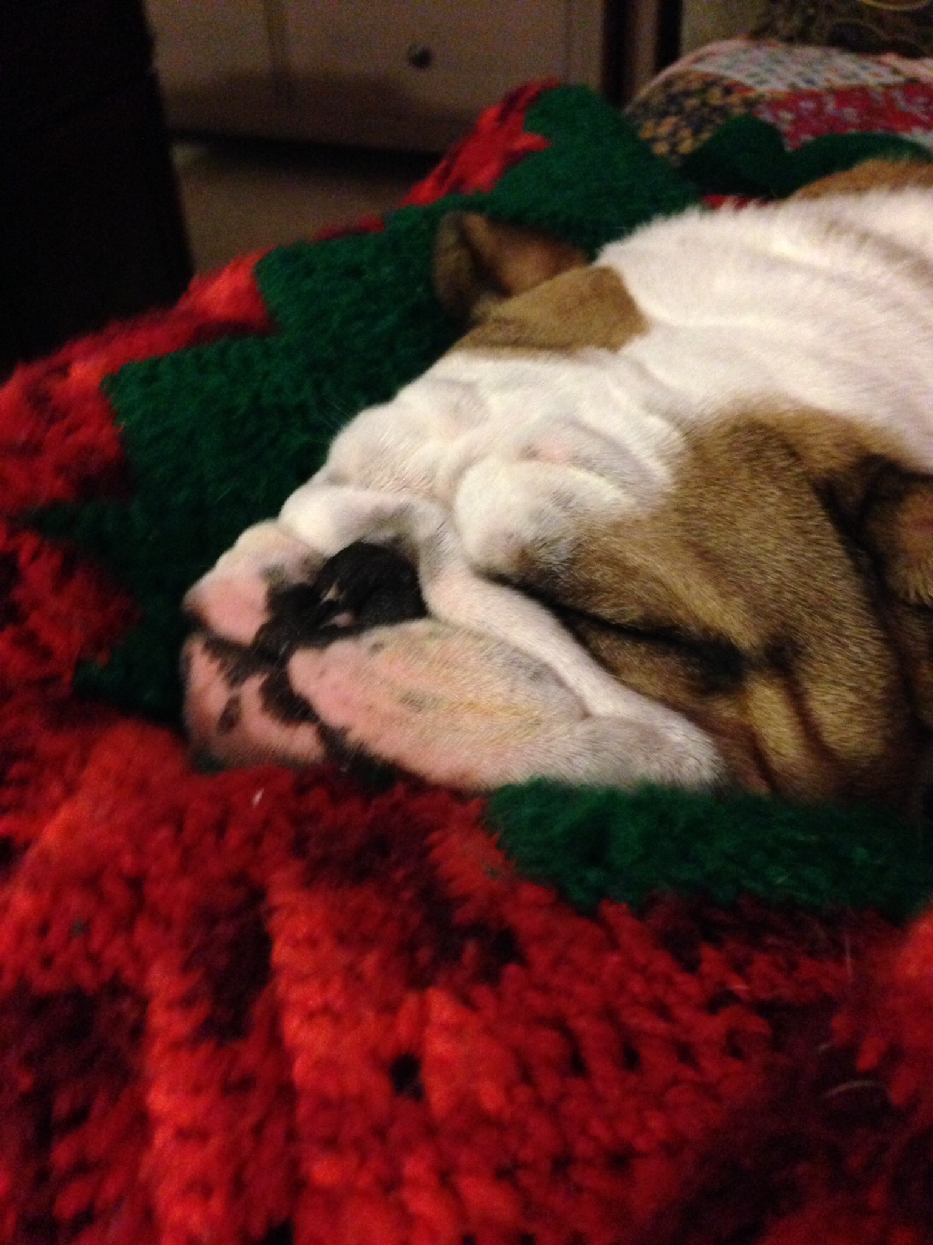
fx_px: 1186
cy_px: 622
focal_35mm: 33
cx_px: 466
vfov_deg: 55.4
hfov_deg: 42.9
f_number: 2.4
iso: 640
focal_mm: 4.12
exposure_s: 1/15
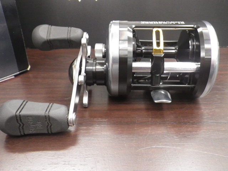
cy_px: 86
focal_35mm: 34
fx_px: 224
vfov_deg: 41.8
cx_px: 114
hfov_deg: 54.0
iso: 800
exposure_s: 1/30
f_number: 3.8
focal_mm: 6.1
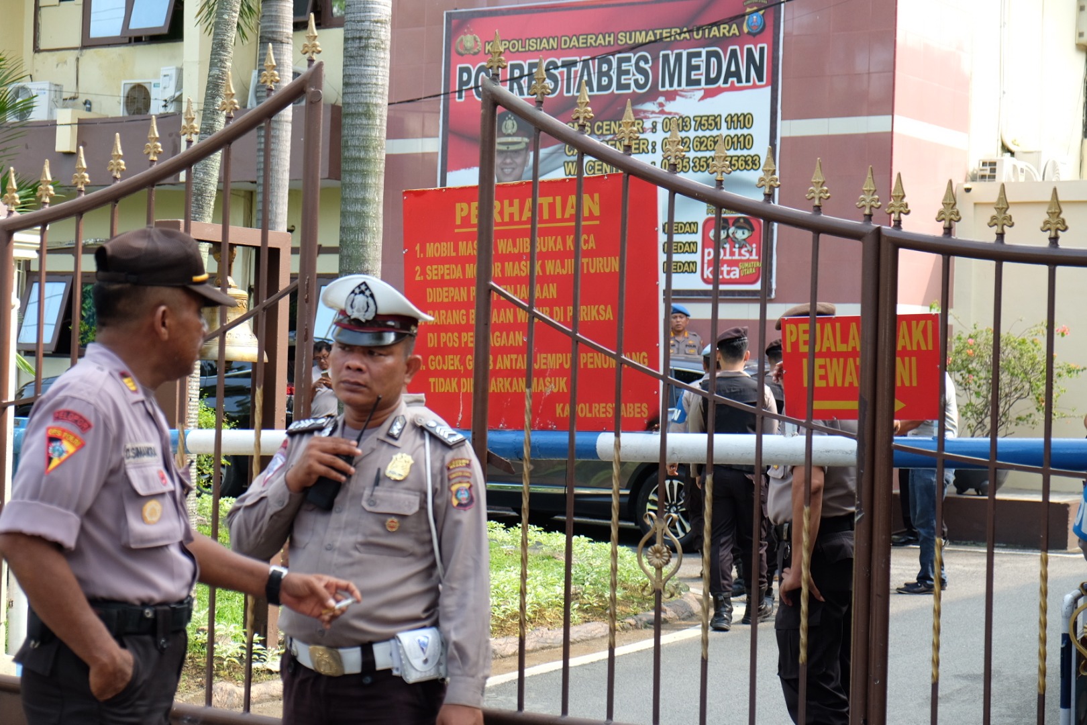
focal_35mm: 67
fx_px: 2023
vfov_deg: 20.3
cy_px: 362
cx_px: 544
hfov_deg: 30.1
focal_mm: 44.4
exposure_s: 1/500
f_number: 4
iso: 400
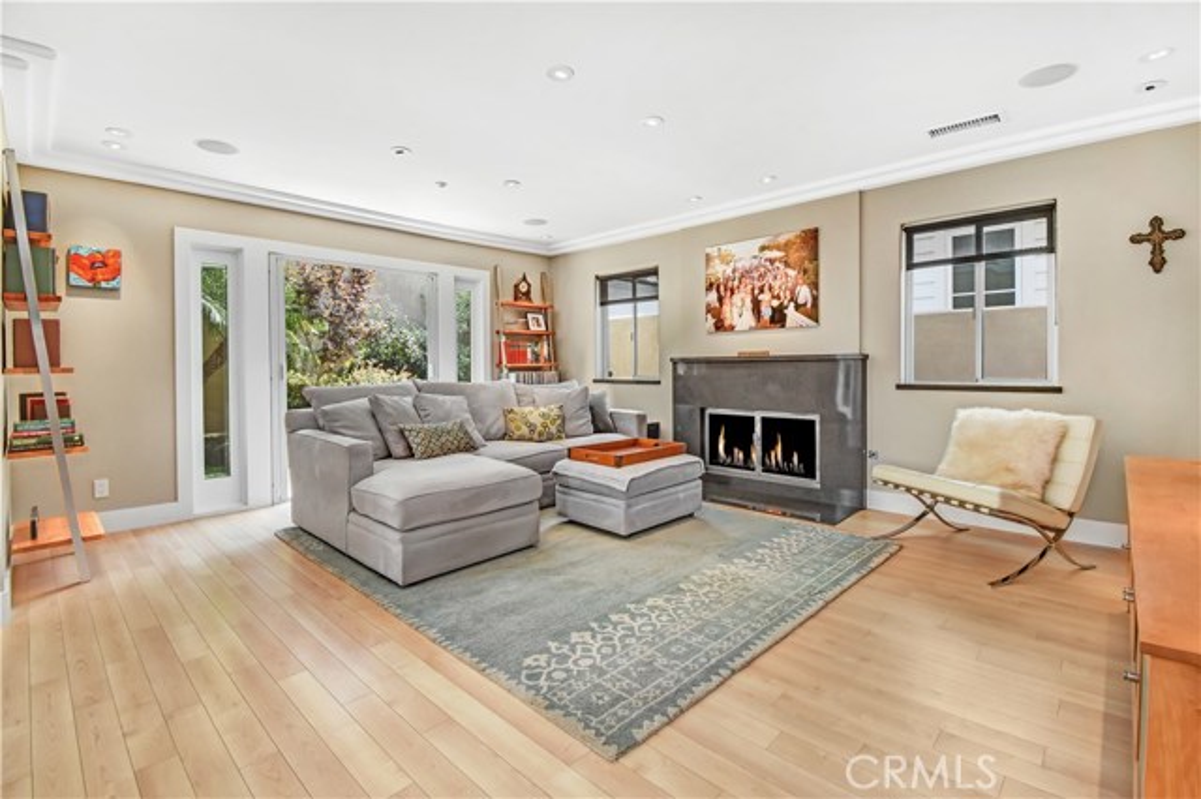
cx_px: 600
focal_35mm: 15
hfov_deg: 100.4
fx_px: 500
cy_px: 400
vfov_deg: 77.3
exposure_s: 1/250
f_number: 13
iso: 1000
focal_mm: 10
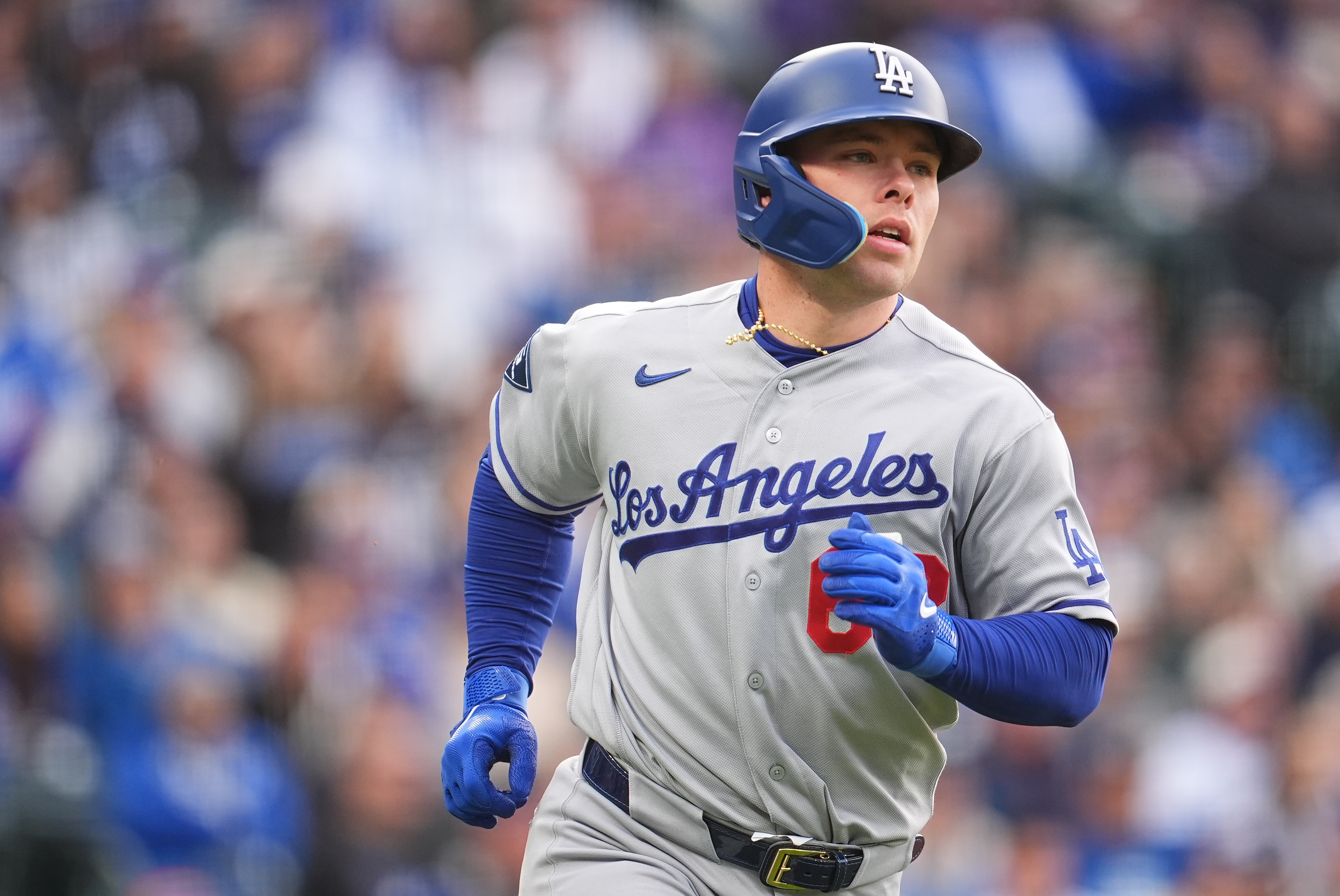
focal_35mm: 600
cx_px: 670
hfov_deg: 3.4
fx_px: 22353
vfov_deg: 2.3
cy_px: 448
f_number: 2.8
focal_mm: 400
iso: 1250
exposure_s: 1/1600
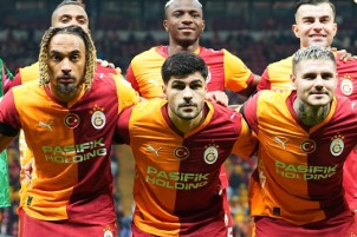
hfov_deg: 12.3
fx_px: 1655
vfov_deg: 8.2
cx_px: 225
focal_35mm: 167
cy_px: 198
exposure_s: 1/800
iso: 2000
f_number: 2.8
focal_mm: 70
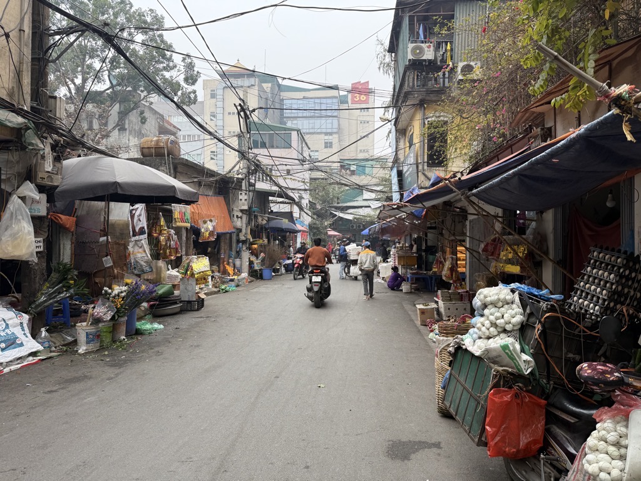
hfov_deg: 71.6
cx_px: 320
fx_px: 444
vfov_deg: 56.8
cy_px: 240
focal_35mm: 24
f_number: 1.78
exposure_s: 1/722
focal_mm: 6.76
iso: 80
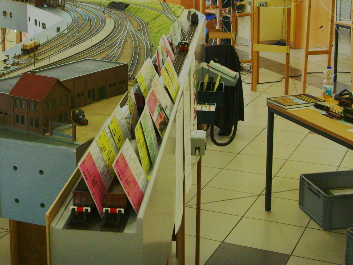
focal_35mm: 45
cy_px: 132
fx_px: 459
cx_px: 176
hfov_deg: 42.1
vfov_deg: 32.2
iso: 200
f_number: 3.7
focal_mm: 7.7
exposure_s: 1/45
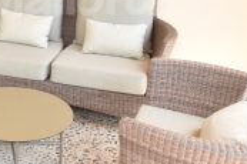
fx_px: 456
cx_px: -43
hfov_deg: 27.1
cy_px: -16
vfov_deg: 19.6
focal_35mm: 66
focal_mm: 15
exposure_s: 1/13
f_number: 10
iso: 100
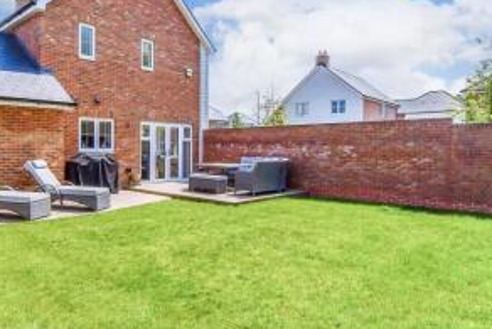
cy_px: 153
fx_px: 355
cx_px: 178
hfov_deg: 68.0
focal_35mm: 26
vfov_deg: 49.6
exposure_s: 1/2500
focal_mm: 11
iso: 320
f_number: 8
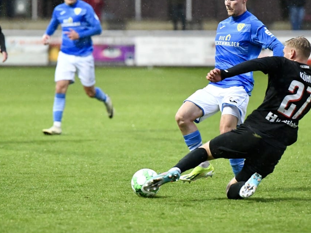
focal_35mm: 290
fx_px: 2604
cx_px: 149
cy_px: 105
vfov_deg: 5.1
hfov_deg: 6.8
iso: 8000
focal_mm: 200
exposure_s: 1/1600
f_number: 2.8
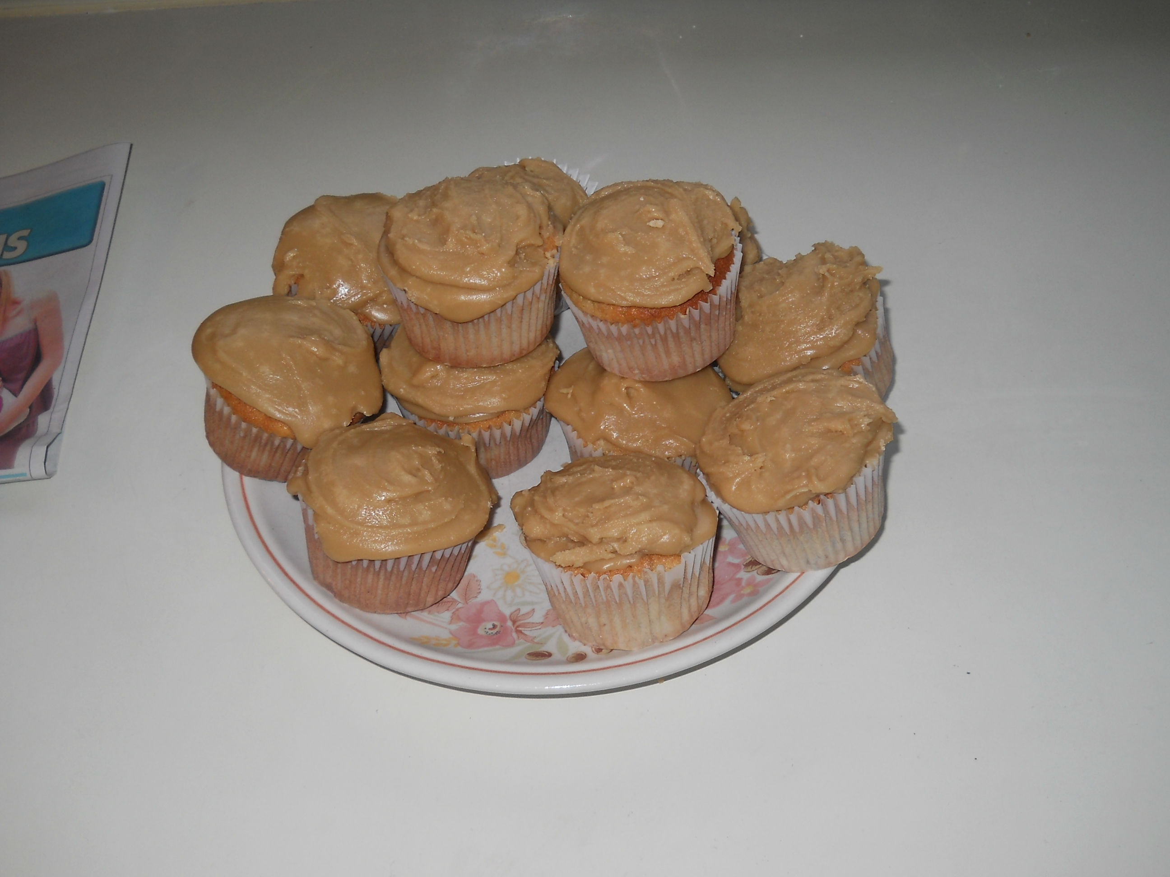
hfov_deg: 45.8
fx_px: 1386
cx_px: 585
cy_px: 438
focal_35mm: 41
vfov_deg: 35.1
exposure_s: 1/30
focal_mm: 6.72
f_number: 3.1
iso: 80
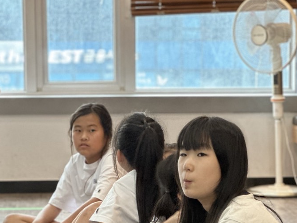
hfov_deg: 13.4
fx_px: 1262
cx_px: 153
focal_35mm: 147
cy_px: 206
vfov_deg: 10.0
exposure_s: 1/40
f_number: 2.8
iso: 320
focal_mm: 9
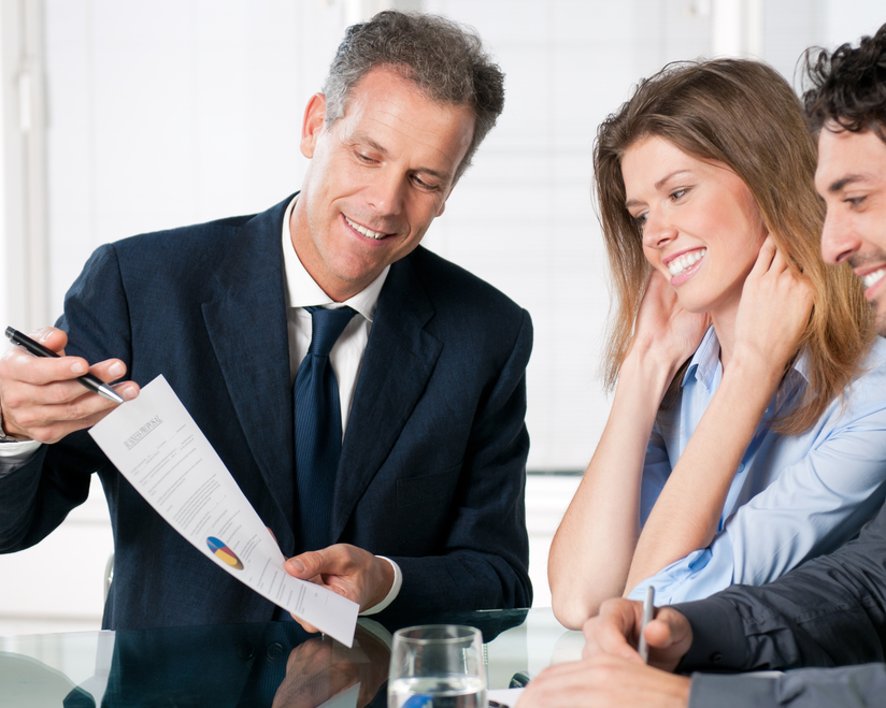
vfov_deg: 15.5
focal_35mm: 99
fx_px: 2596
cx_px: 528
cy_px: 353
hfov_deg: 19.4
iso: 200
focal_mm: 58
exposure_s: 1/80
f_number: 3.2
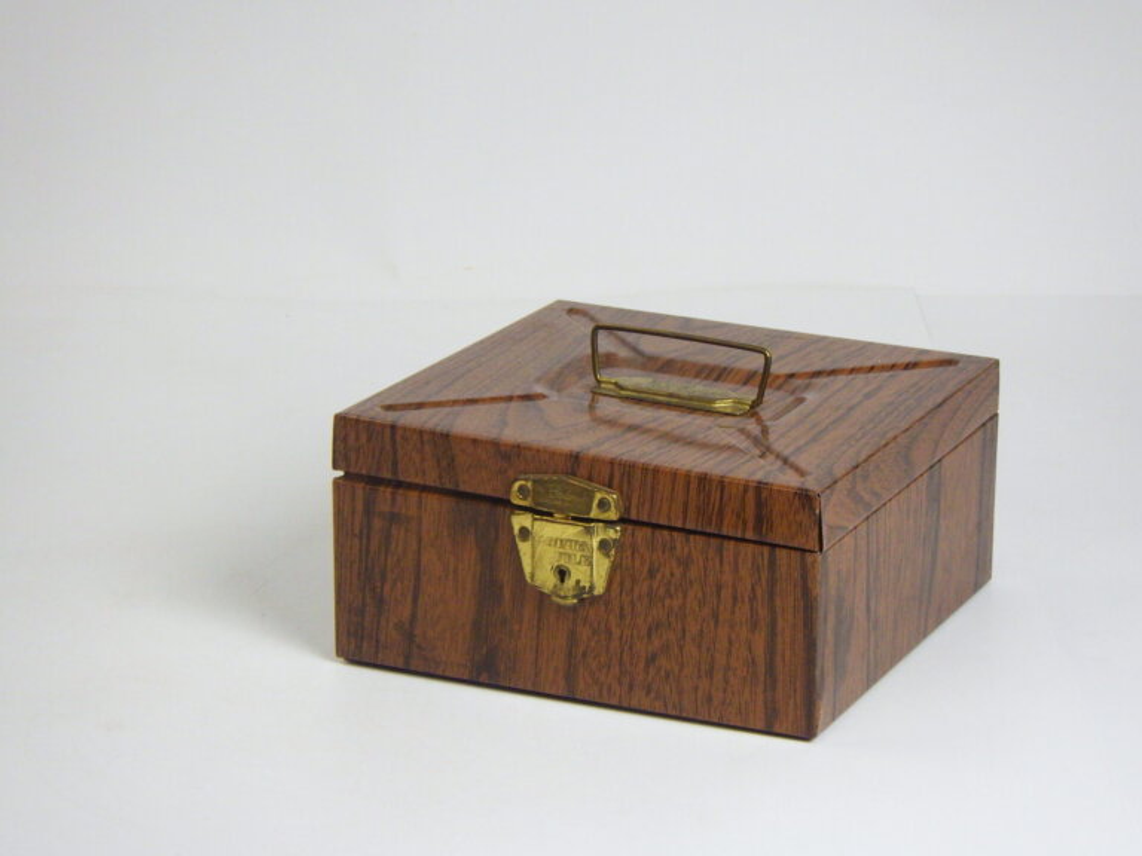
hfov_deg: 17.1
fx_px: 3794
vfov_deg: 12.9
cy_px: 428
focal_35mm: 115
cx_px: 571
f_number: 5.2
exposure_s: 1/25
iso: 125
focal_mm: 20.6
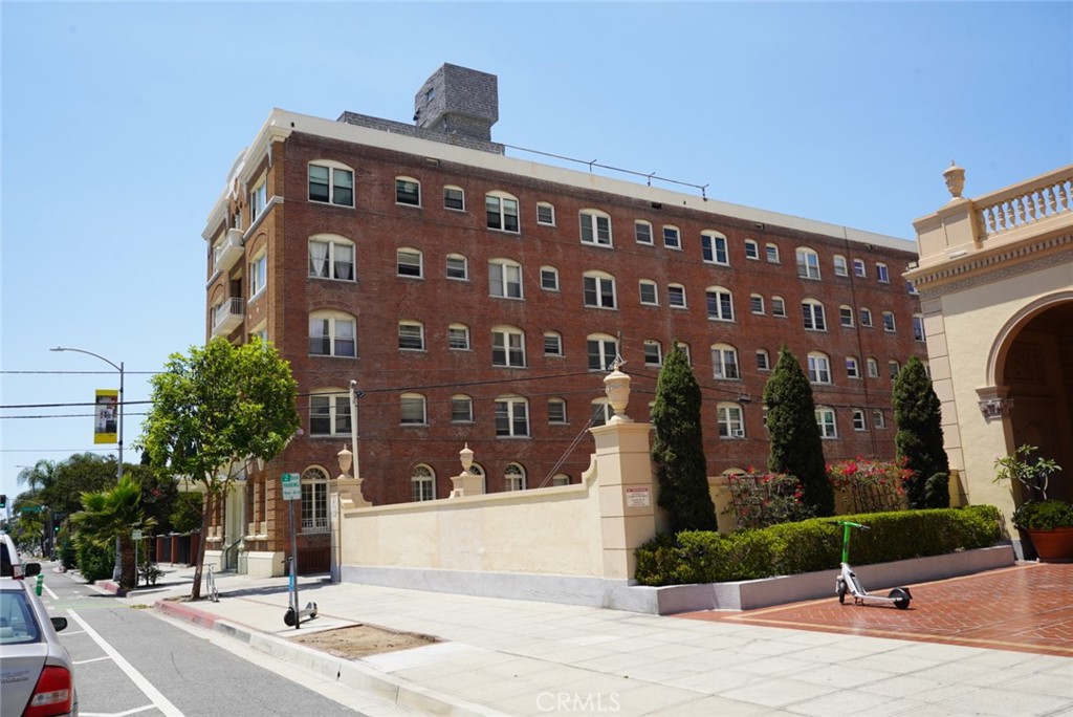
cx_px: 536
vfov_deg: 47.2
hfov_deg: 66.4
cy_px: 358
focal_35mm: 28
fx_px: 820
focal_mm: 27.5
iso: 100
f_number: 9
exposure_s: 1/125
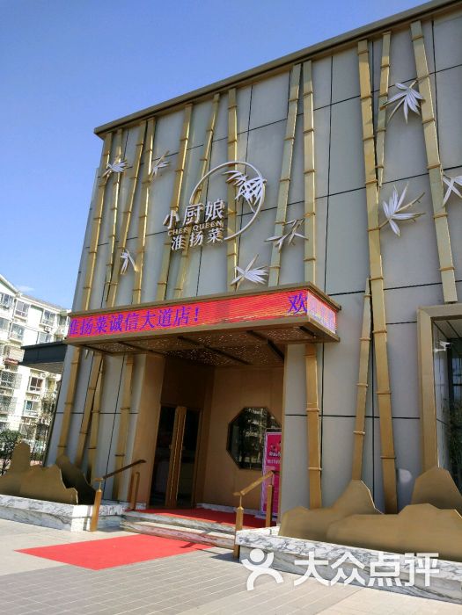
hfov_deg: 49.7
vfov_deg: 63.4
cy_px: 308
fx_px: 498
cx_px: 231
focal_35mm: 28
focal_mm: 4.26
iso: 100
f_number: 2
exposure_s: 1/769
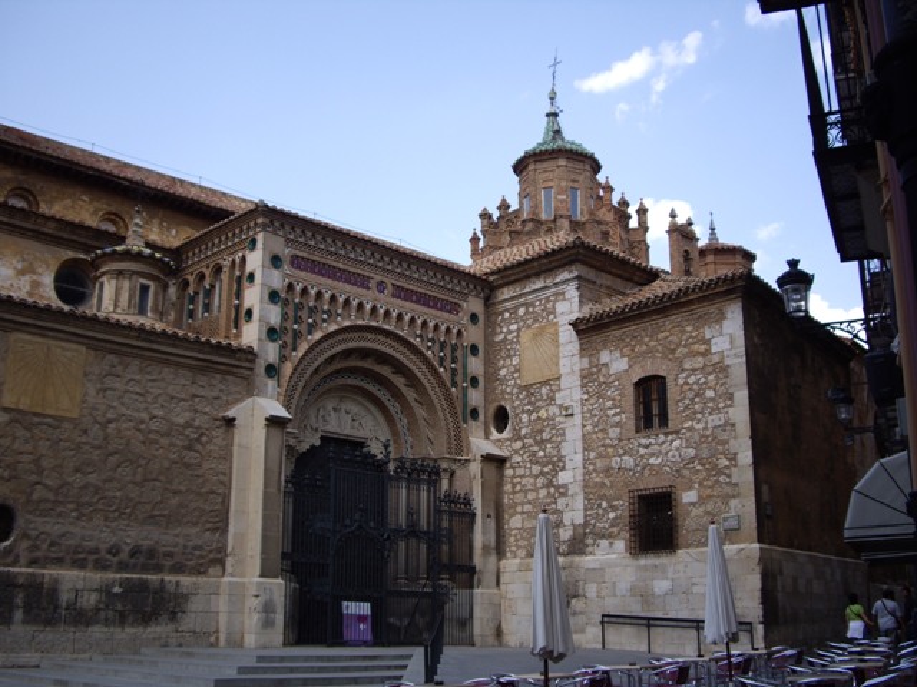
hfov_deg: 49.0
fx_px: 1007
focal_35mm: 38
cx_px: 458
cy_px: 344
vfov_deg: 37.7
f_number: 2.8
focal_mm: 7.9
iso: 64
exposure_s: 1/500
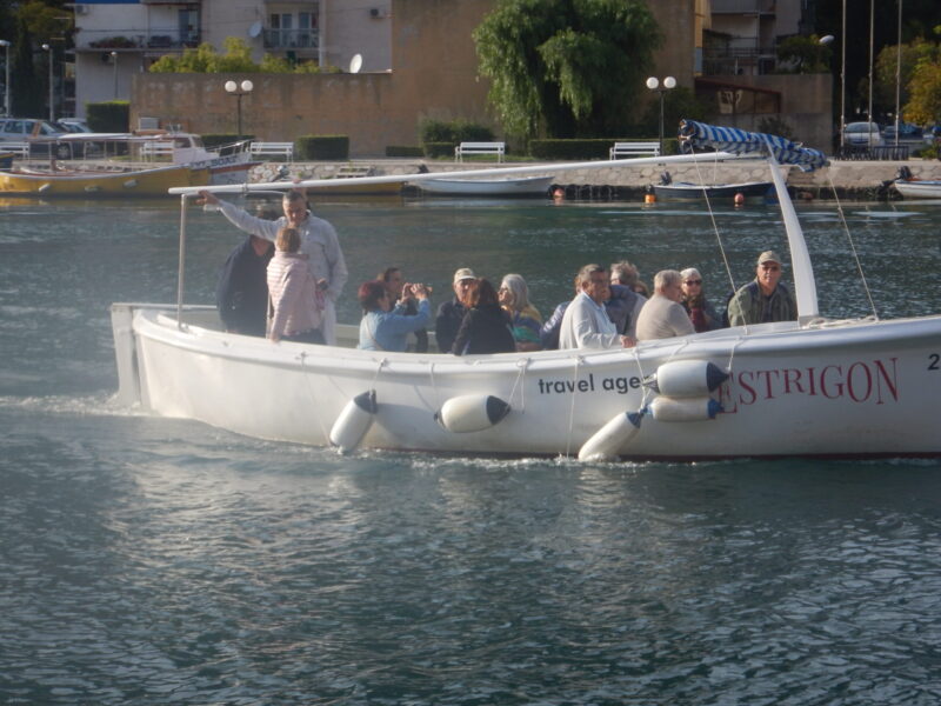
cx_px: 470
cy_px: 353
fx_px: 2746
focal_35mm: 101
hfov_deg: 19.4
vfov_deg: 14.6
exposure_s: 1/400
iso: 125
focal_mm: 18.1
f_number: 4.8
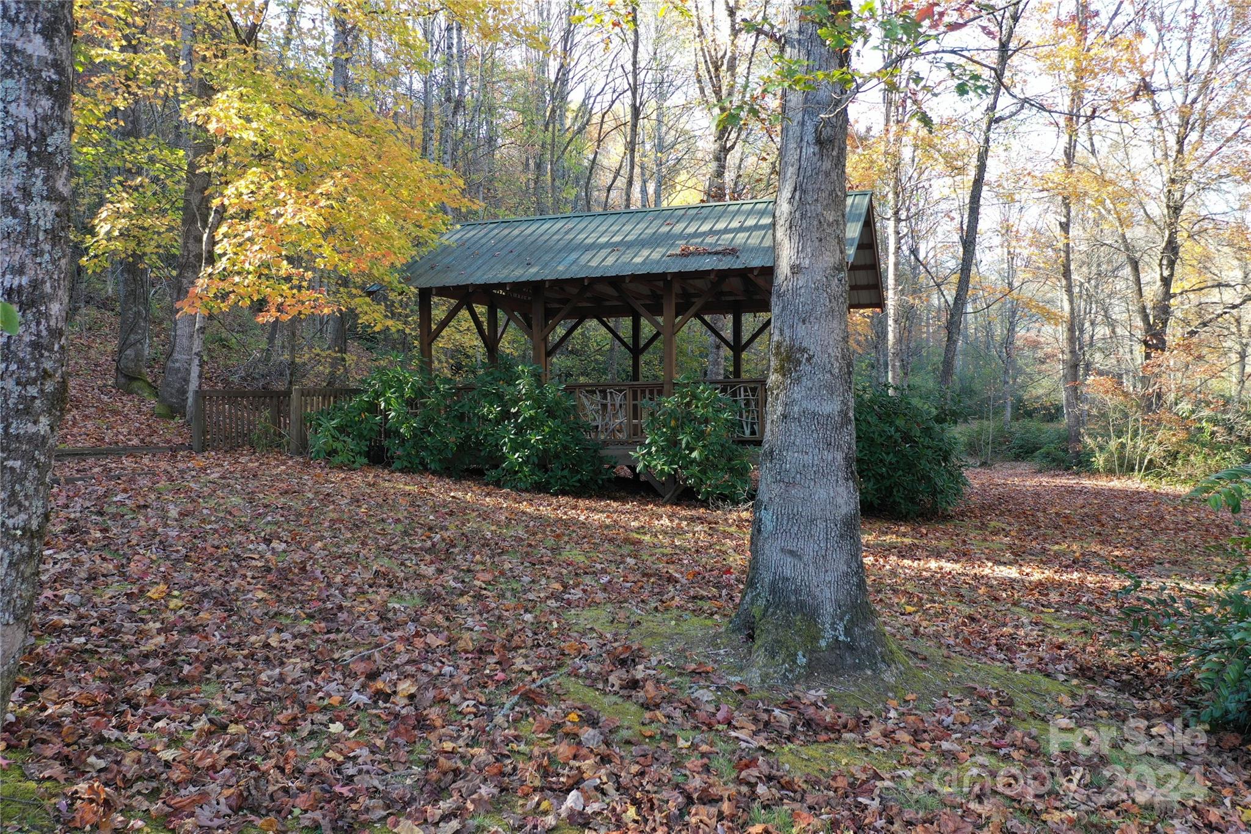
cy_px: 417
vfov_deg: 46.4
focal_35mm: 28
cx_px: 626
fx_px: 973
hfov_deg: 65.5
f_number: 3.5
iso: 100
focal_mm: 10.26
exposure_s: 1/60
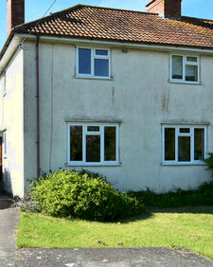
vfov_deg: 43.6
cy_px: 165
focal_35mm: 42
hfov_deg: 34.3
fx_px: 331
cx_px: 37
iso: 125
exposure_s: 1/250
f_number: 8
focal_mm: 12
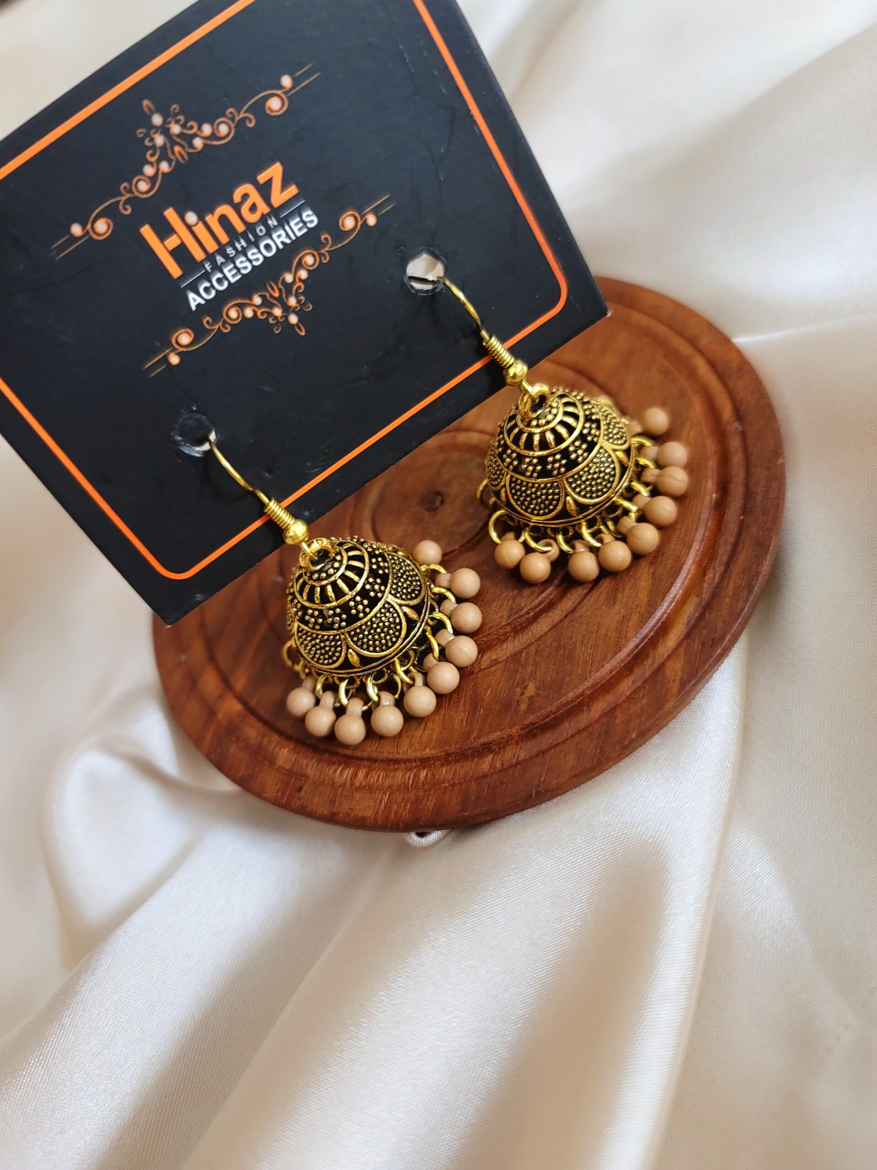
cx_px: 438
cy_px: 585
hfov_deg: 54.8
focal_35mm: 25
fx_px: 845
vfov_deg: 69.4
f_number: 1.8
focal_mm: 7
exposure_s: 1/40
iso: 320
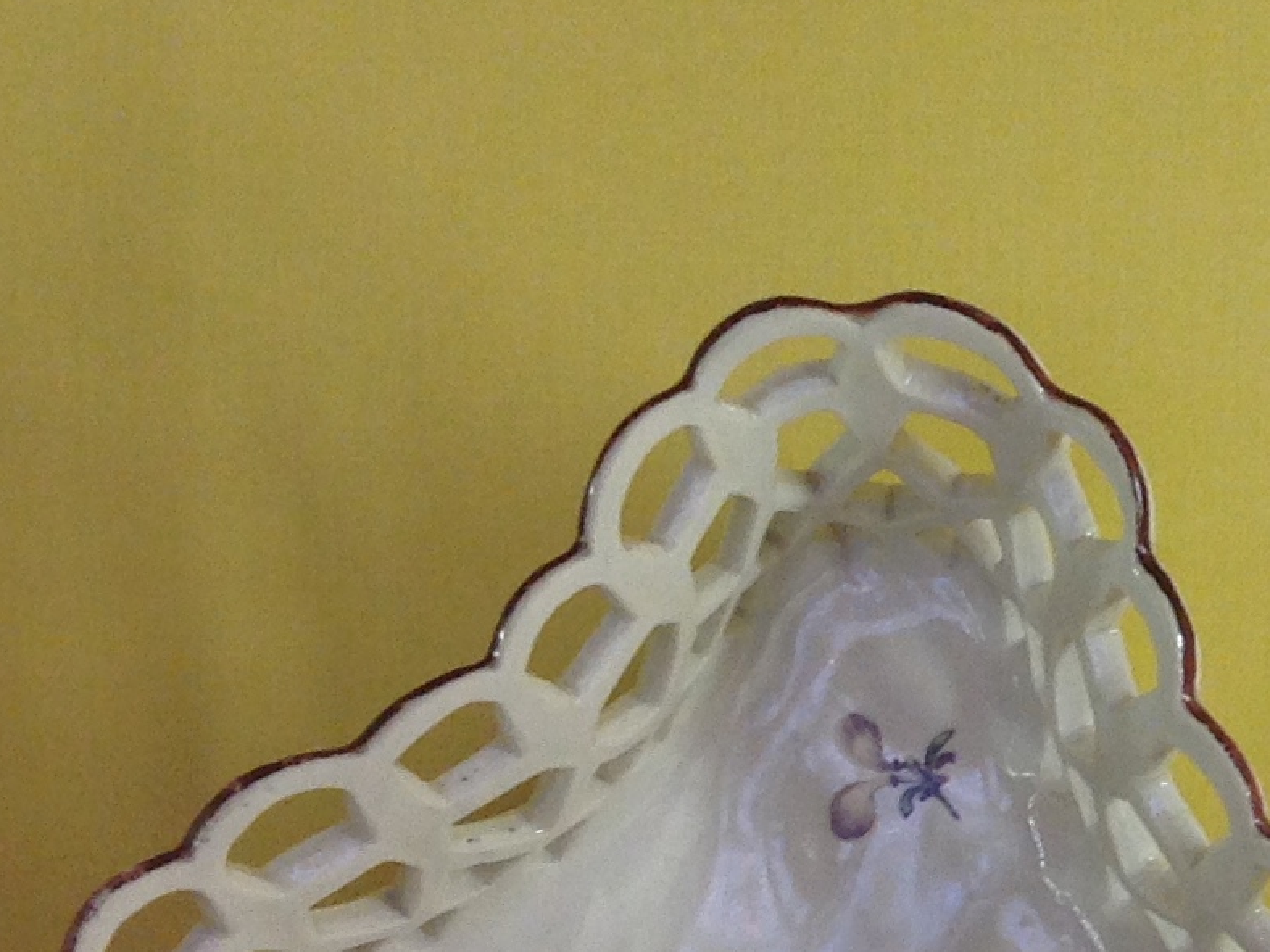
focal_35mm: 115
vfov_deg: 12.6
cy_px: 1126
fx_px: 4219
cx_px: 1762
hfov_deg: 16.0
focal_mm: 4.28
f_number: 2.4
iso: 64
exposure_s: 1/60
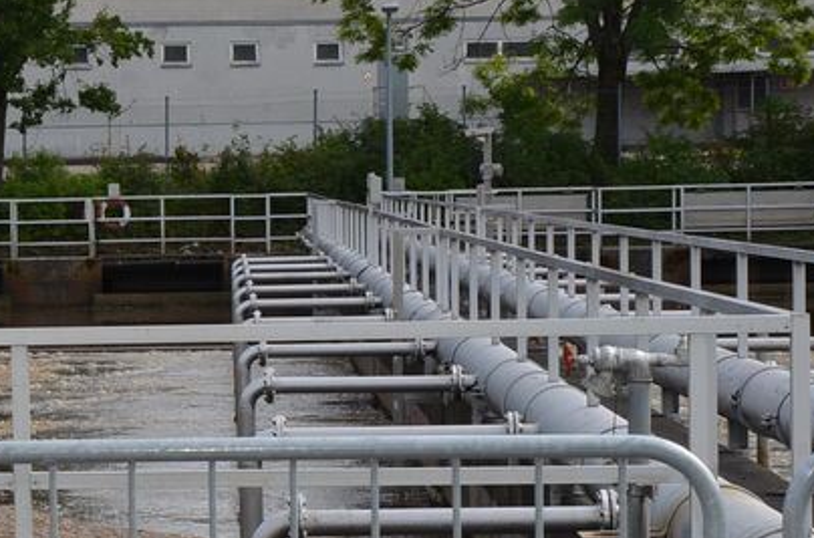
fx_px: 3518
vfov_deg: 8.7
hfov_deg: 13.0
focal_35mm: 156
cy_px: 334
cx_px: -85
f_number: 8
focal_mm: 42
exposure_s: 1/200
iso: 100
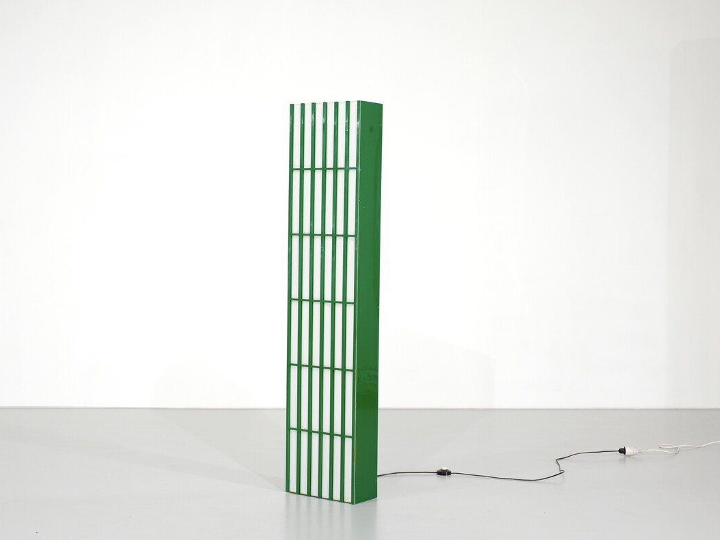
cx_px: 341
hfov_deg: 33.2
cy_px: 269
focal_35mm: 58
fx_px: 1207
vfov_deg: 25.2
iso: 800
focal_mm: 35
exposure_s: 1/70
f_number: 5.6
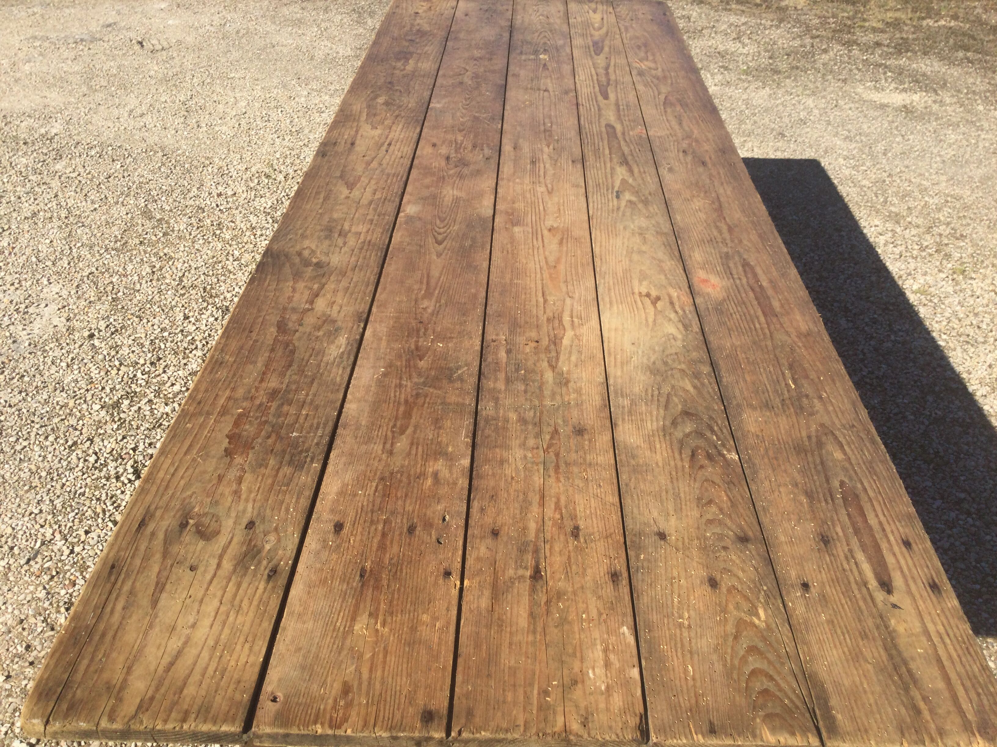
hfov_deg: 58.4
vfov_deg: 45.4
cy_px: 374
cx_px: 498
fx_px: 893
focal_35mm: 31
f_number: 2.4
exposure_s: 1/1164
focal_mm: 3.3
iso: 25
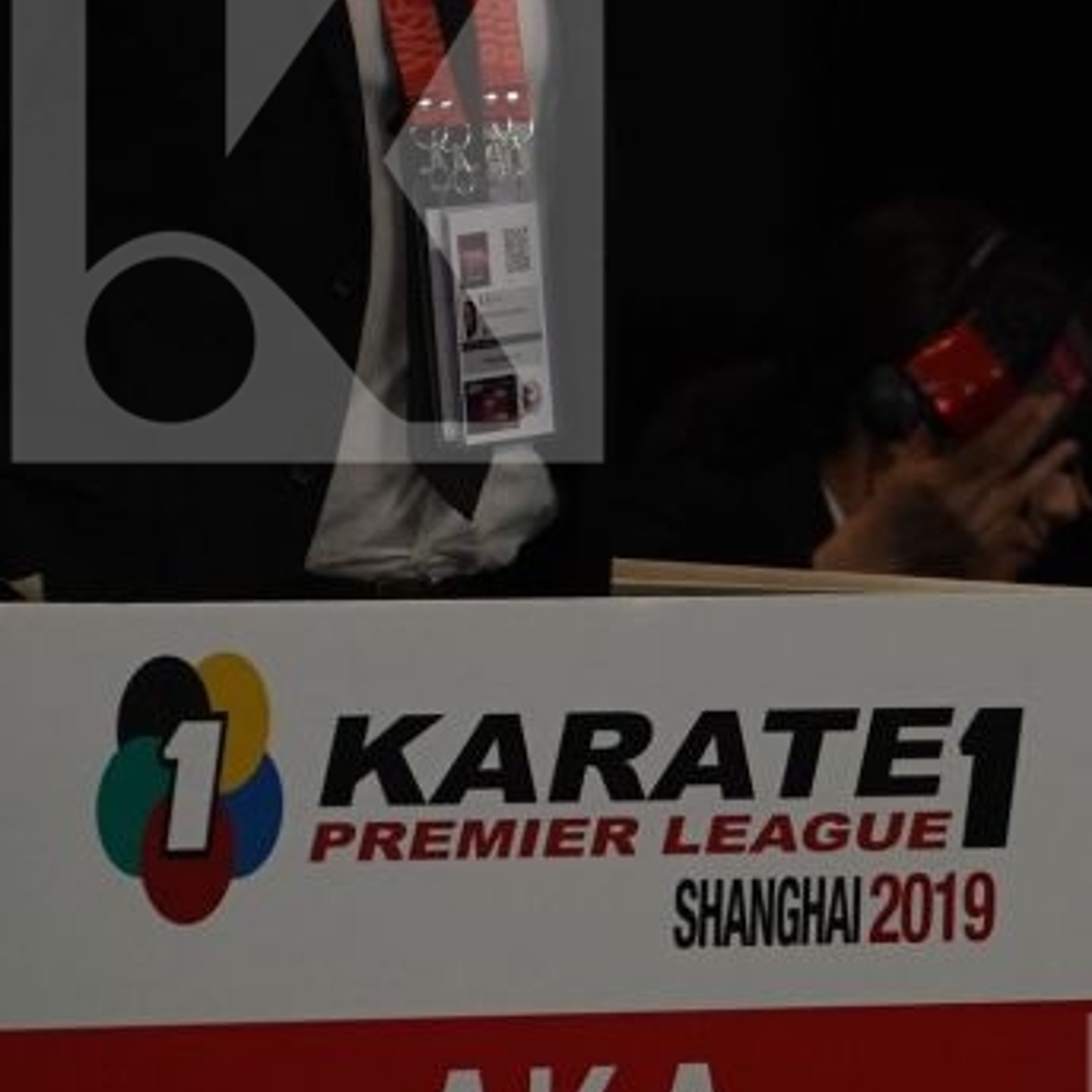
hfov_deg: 2.0
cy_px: 175
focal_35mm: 881
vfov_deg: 2.0
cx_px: 1384
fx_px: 31443
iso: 1250
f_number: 2.8
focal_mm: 198
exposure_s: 1/1000
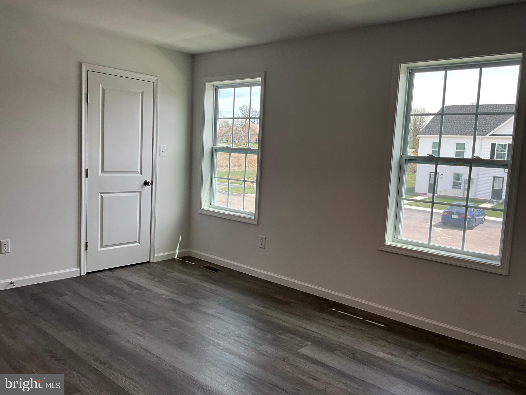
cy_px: 198
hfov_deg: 61.7
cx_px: 263
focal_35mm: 29
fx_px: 441
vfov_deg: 48.2
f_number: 1.8
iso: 16
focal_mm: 3
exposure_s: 1/128
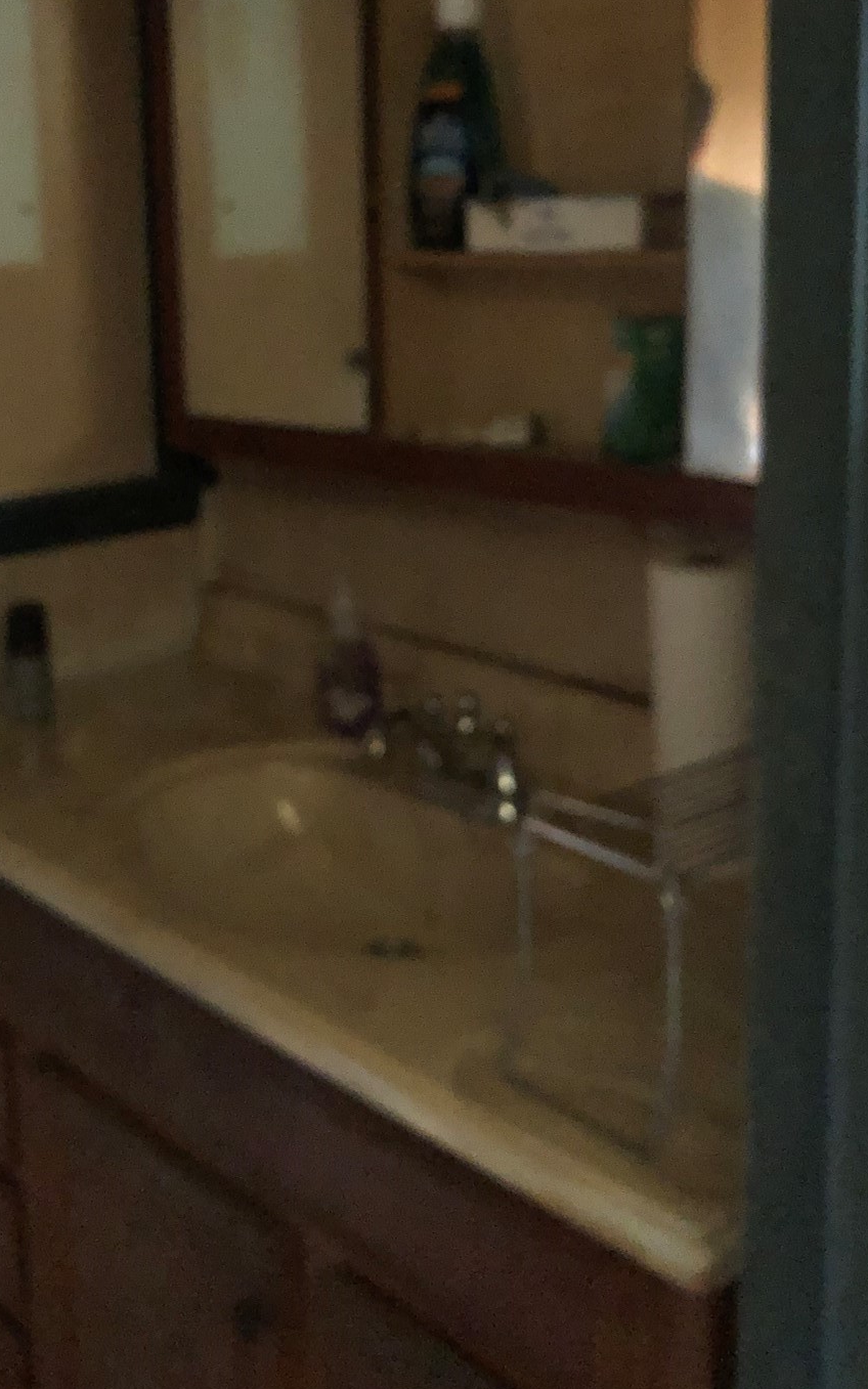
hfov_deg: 30.4
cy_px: 502
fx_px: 1590
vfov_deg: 46.7
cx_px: 317
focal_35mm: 42
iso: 1250
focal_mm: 3.99
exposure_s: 1/4
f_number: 1.8
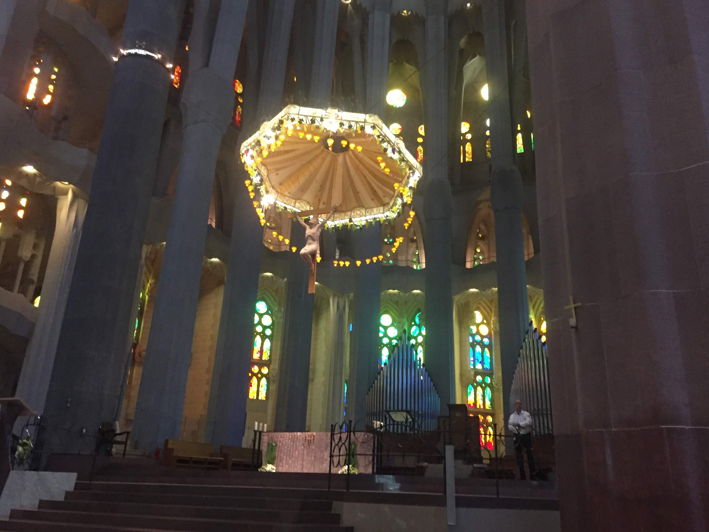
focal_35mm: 30
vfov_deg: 46.8
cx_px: 360
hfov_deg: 60.0
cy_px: 257
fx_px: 614
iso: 250
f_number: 2.2
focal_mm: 4.15
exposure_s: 1/25
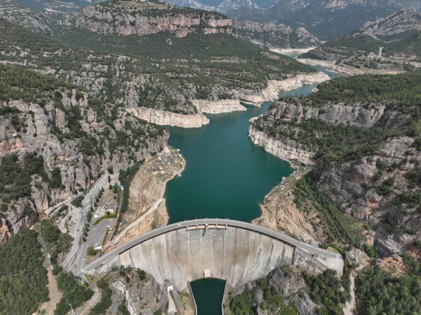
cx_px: 210
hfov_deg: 71.6
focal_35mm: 24
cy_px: 158
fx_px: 292
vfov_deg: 56.8
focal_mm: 12.29
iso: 100
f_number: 4
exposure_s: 1/160
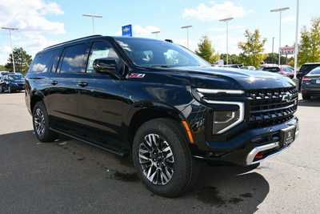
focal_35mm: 30
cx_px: 160
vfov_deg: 43.6
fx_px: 267
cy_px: 107
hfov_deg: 61.9
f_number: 8
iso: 180
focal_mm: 20
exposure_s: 1/250
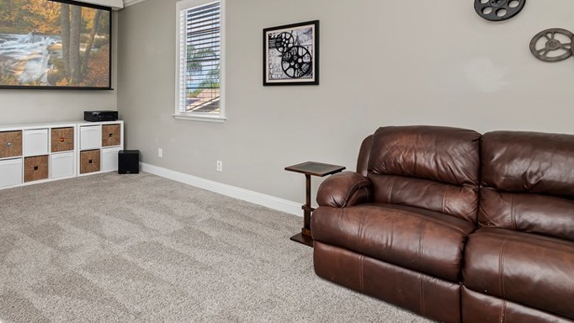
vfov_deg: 50.2
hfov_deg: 77.1
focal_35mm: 22
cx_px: 168
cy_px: 96
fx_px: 335
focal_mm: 14
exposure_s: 1/80
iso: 500
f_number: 10
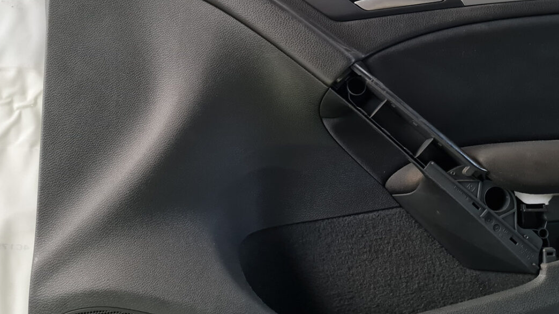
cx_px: 277
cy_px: 91
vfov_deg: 30.8
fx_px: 563
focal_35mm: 38
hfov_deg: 52.8
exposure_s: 1/33
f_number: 1.8
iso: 500
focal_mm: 5.4
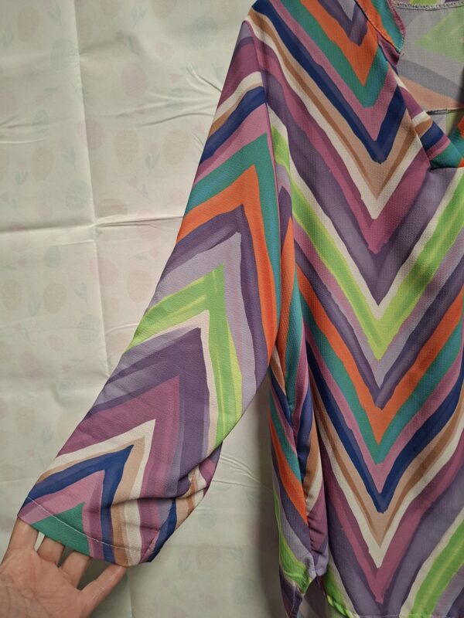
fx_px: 411
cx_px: 232
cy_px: 309
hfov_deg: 58.9
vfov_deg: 73.9
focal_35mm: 23
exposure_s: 1/50
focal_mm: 5.54
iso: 200
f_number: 1.8
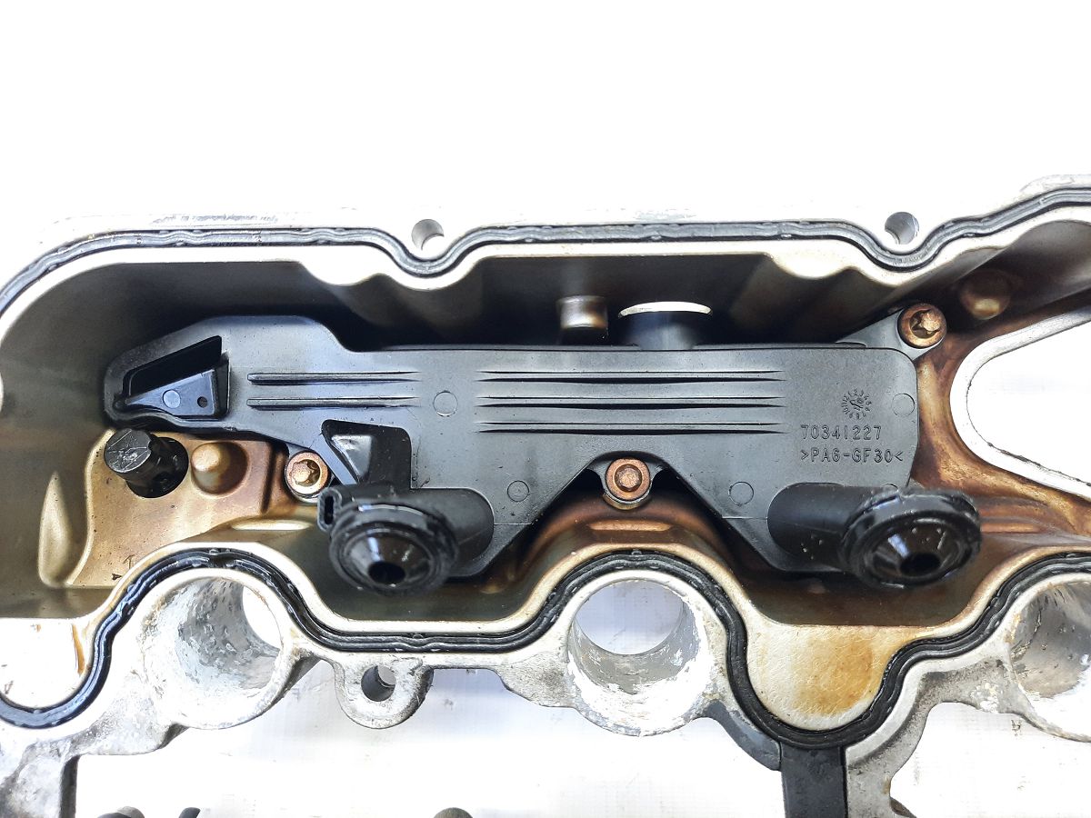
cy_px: 409
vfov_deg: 54.9
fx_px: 788
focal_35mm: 25
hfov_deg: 69.4
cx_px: 546
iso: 320
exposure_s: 1/50
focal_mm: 4.6
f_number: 2
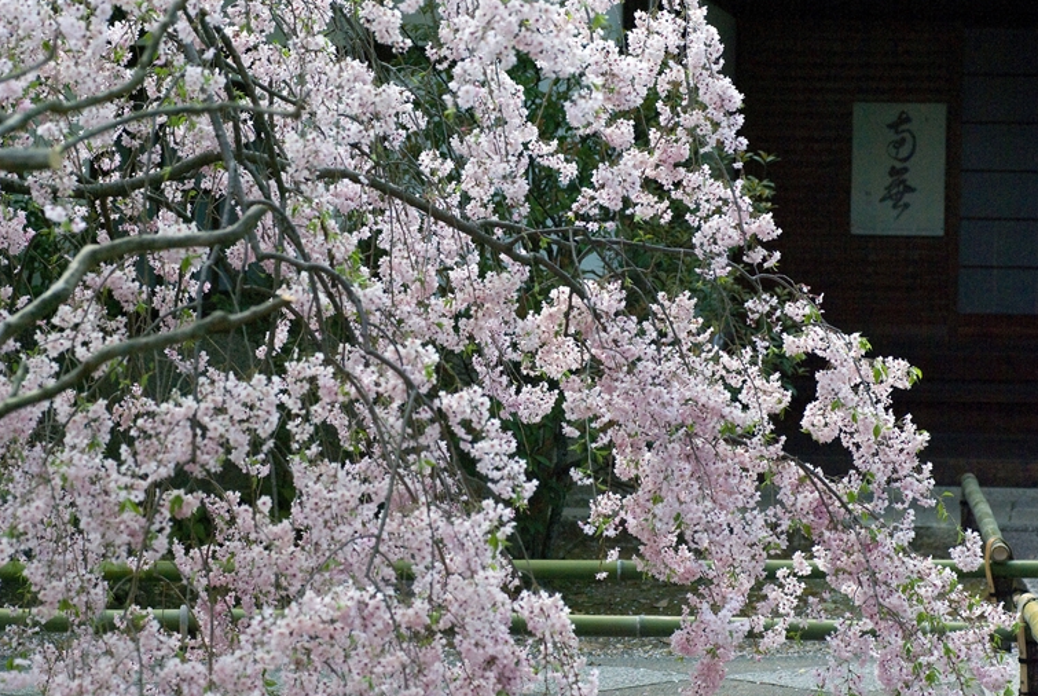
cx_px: 540
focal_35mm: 143
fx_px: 4130
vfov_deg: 9.6
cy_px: 359
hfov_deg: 14.3
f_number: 6.7
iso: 1600
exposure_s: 1/3000
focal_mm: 90
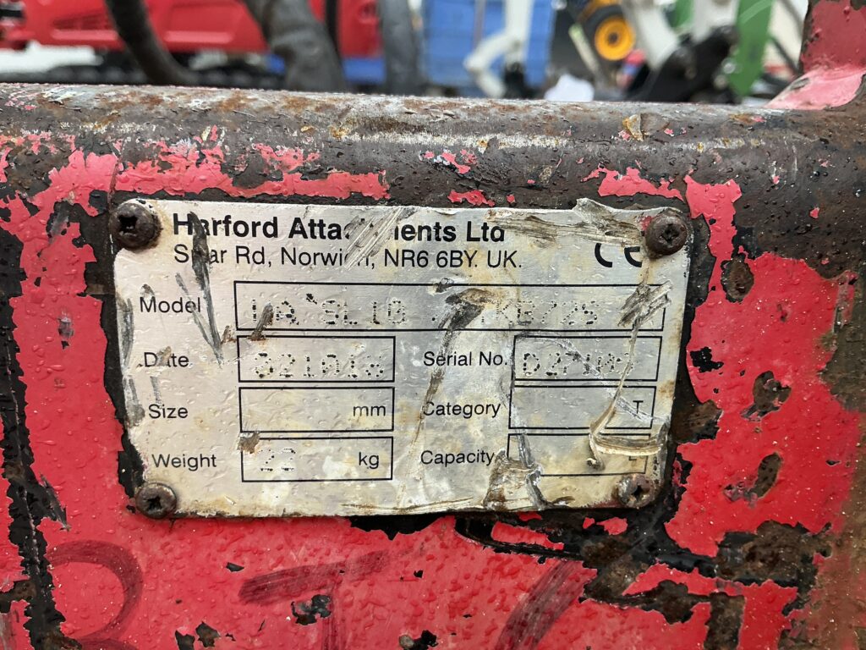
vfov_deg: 49.7
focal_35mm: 28
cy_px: 325
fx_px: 700
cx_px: 433
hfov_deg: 63.4
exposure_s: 1/87
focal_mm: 3
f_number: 1.8
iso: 64
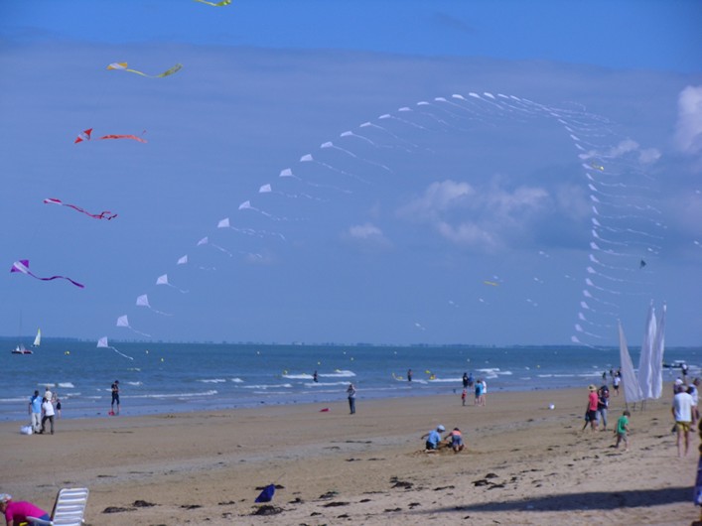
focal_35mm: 121
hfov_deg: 16.3
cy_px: 263
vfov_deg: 12.2
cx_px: 351
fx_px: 2453
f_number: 13.9
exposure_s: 1/152
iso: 80
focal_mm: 21.83
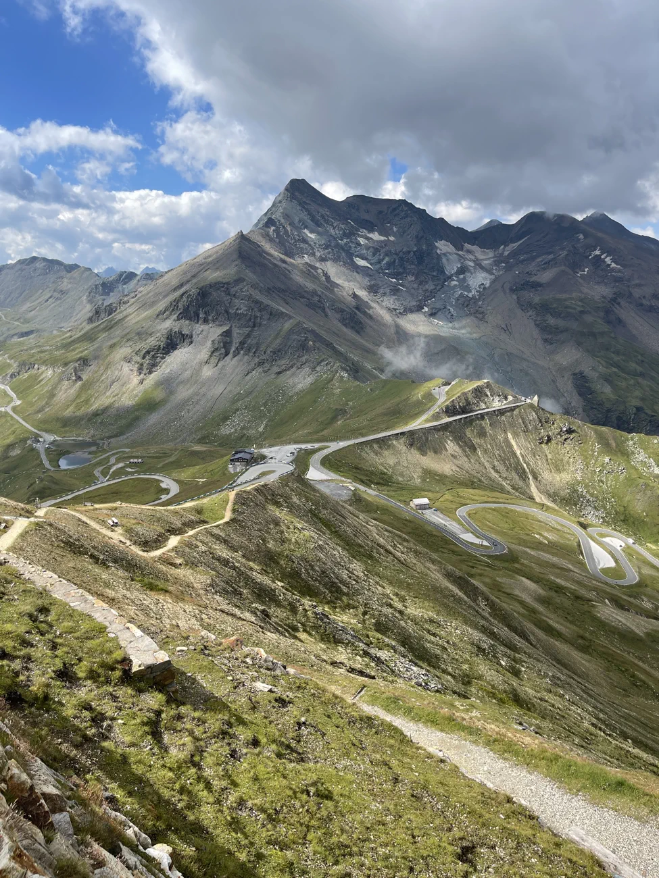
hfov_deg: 53.1
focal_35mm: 26
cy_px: 439
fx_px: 660
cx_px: 330
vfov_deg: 67.3
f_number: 1.6
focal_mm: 5.1
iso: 32
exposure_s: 1/2924
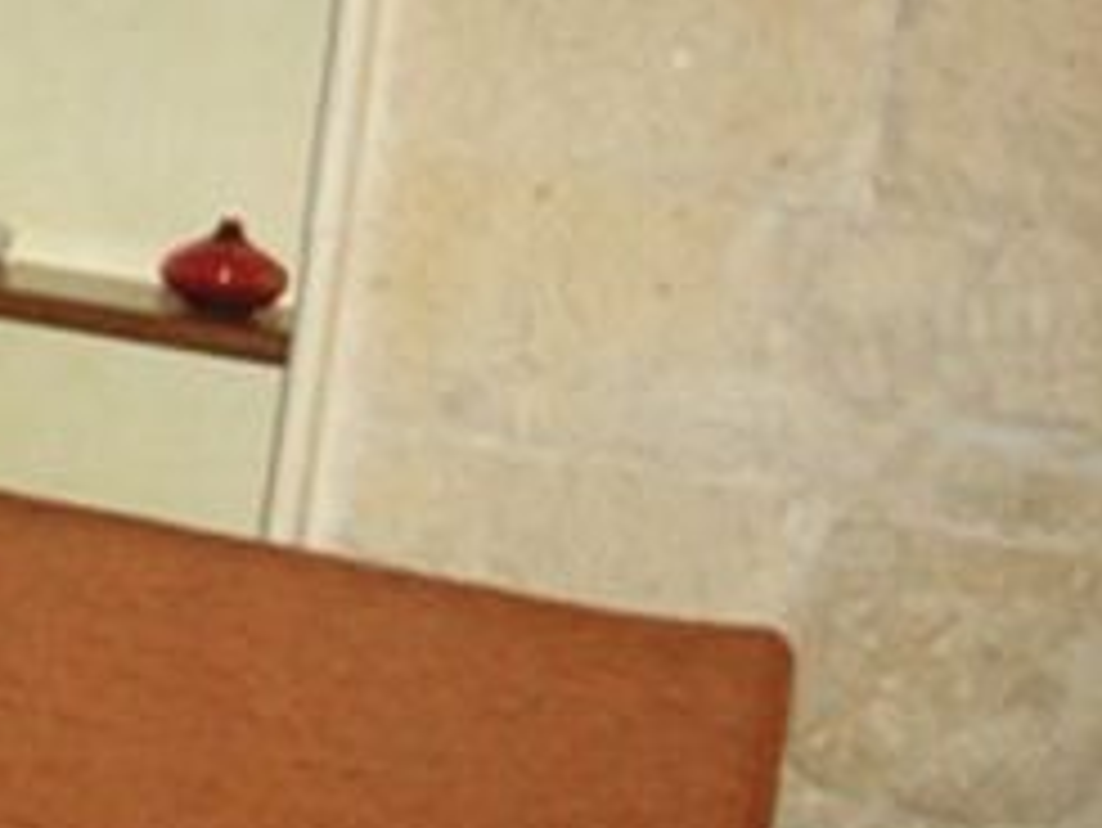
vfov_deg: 15.9
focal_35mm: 93
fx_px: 2962
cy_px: 432
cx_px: -238
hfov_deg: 19.7
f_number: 3.2
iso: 200
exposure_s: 1/60.1
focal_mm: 6.3
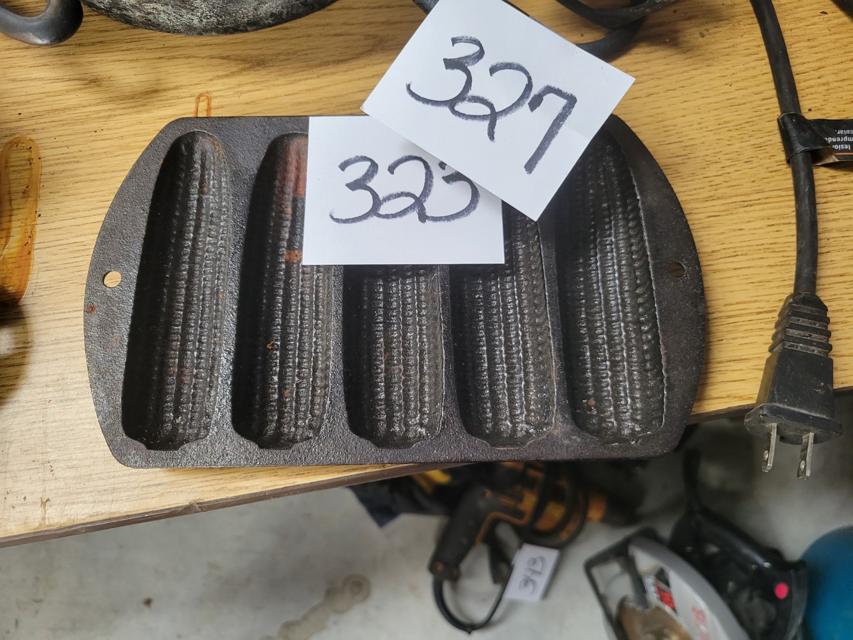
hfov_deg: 67.3
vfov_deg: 53.1
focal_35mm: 26
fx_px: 641
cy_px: 320
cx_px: 426
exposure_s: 1/120
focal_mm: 5.4
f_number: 1.8
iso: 250
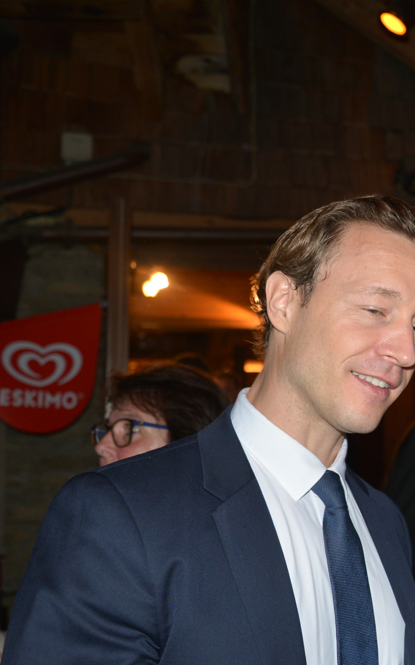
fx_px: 995
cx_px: 481
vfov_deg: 36.8
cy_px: 371
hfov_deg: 22.0
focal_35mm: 55
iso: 800
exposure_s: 1/60
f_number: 4
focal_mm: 31
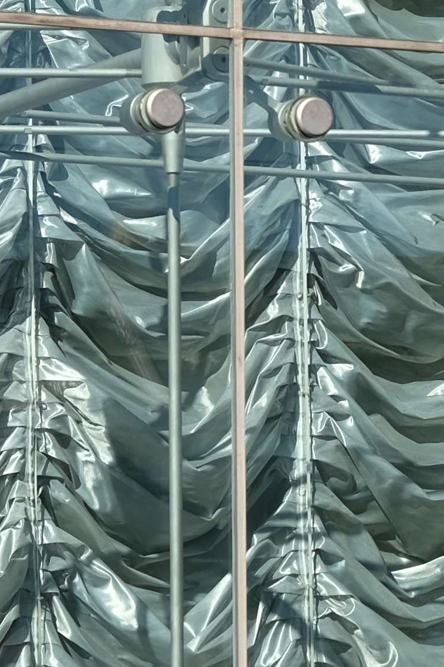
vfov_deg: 7.4
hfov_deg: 4.9
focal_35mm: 280
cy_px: 312
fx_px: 5181
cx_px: 555
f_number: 4
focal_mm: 35
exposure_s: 1/1300
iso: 200
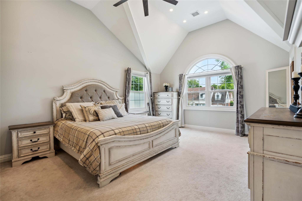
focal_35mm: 16
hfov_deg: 96.7
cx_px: 151
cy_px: 100
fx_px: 134
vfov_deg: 73.7
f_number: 5.6
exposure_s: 1/80
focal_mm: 16
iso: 200
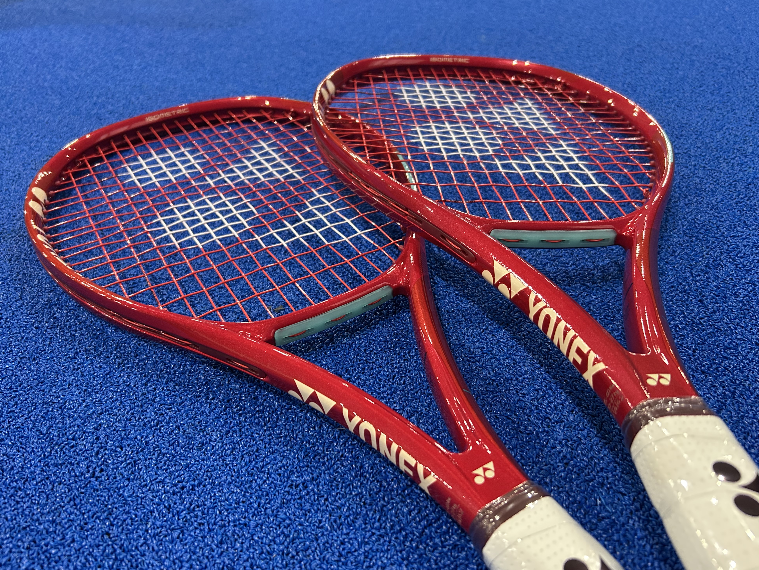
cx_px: 380
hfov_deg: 65.3
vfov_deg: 51.4
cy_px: 287
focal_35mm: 27
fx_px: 592
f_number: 1.5
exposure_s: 1/50
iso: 320
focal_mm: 5.7
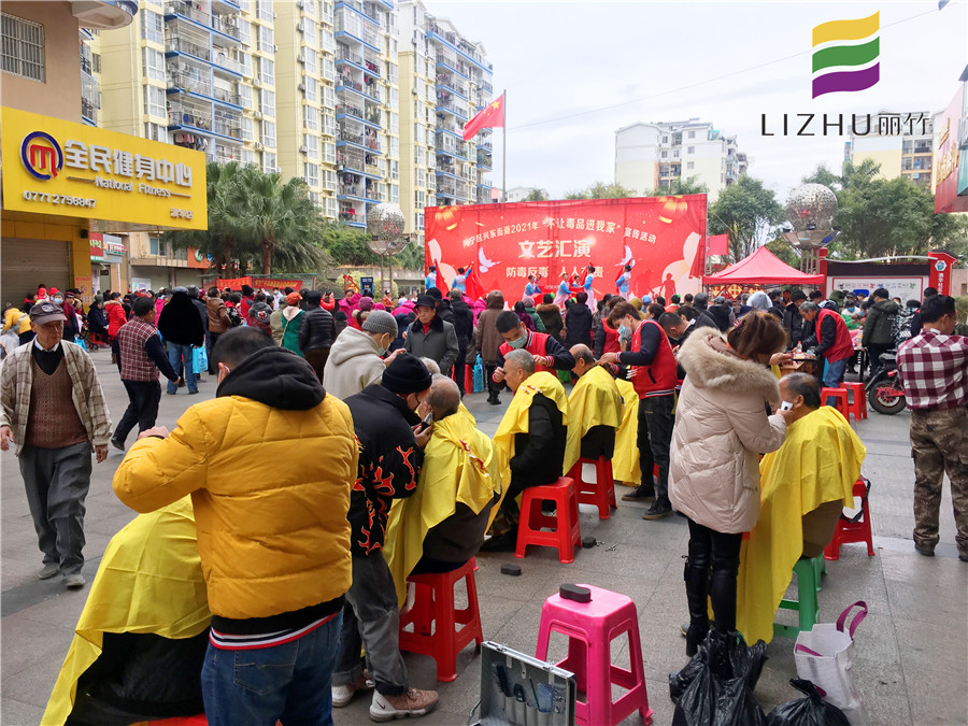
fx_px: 811
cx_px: 484
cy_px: 363
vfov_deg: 48.2
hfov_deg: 61.7
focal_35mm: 29
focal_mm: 4.15
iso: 25
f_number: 2.2
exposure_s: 1/125
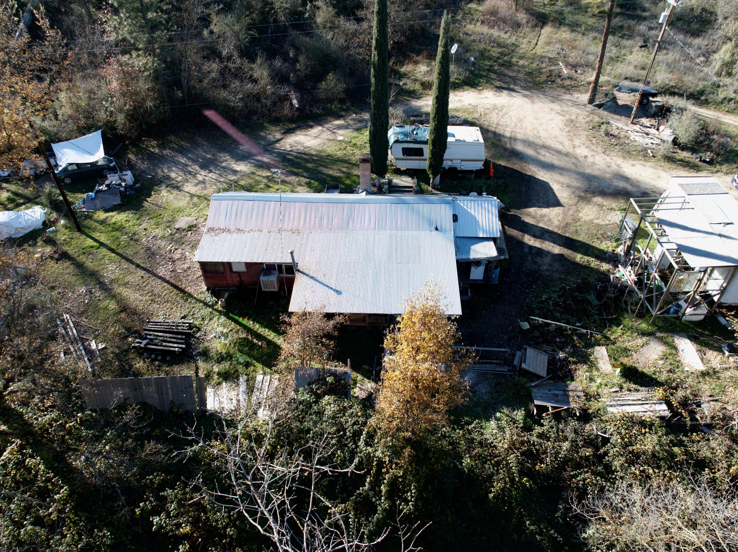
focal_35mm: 24
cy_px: 276
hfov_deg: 71.6
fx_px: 511
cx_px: 369
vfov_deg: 56.8
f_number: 2.8
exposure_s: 1/1250
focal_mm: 12.29
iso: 390
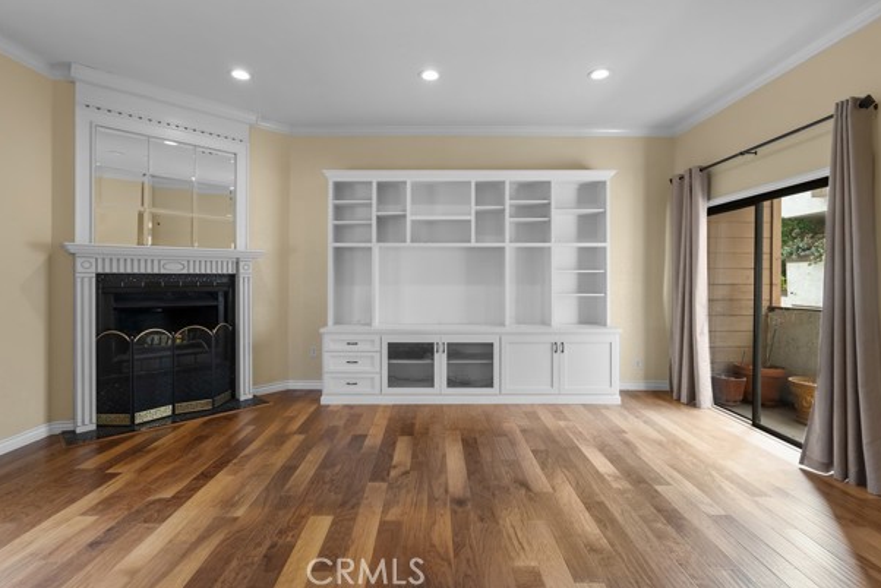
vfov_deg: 70.5
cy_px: 280
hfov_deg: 93.2
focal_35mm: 17
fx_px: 416
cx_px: 433
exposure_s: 1/20
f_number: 8
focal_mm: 16
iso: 2000
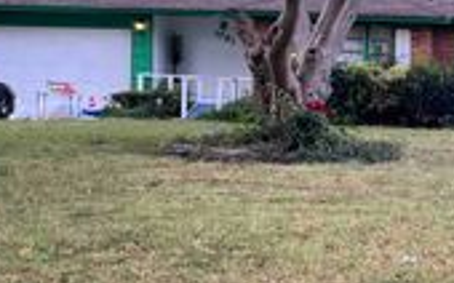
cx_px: 459
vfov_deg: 16.1
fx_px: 1002
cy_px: 105
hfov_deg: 24.3
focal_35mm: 81
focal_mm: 5.1
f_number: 1.6
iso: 125
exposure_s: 1/112
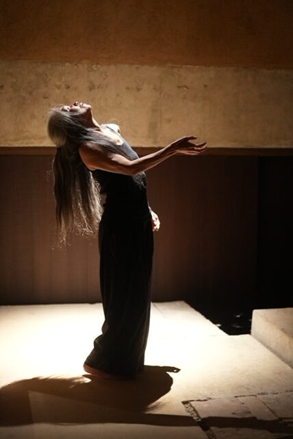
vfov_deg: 36.2
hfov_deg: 24.7
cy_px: 220
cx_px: 146
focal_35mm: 55
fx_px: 670
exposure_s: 1/50
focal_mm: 55
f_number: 1.8
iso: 10000
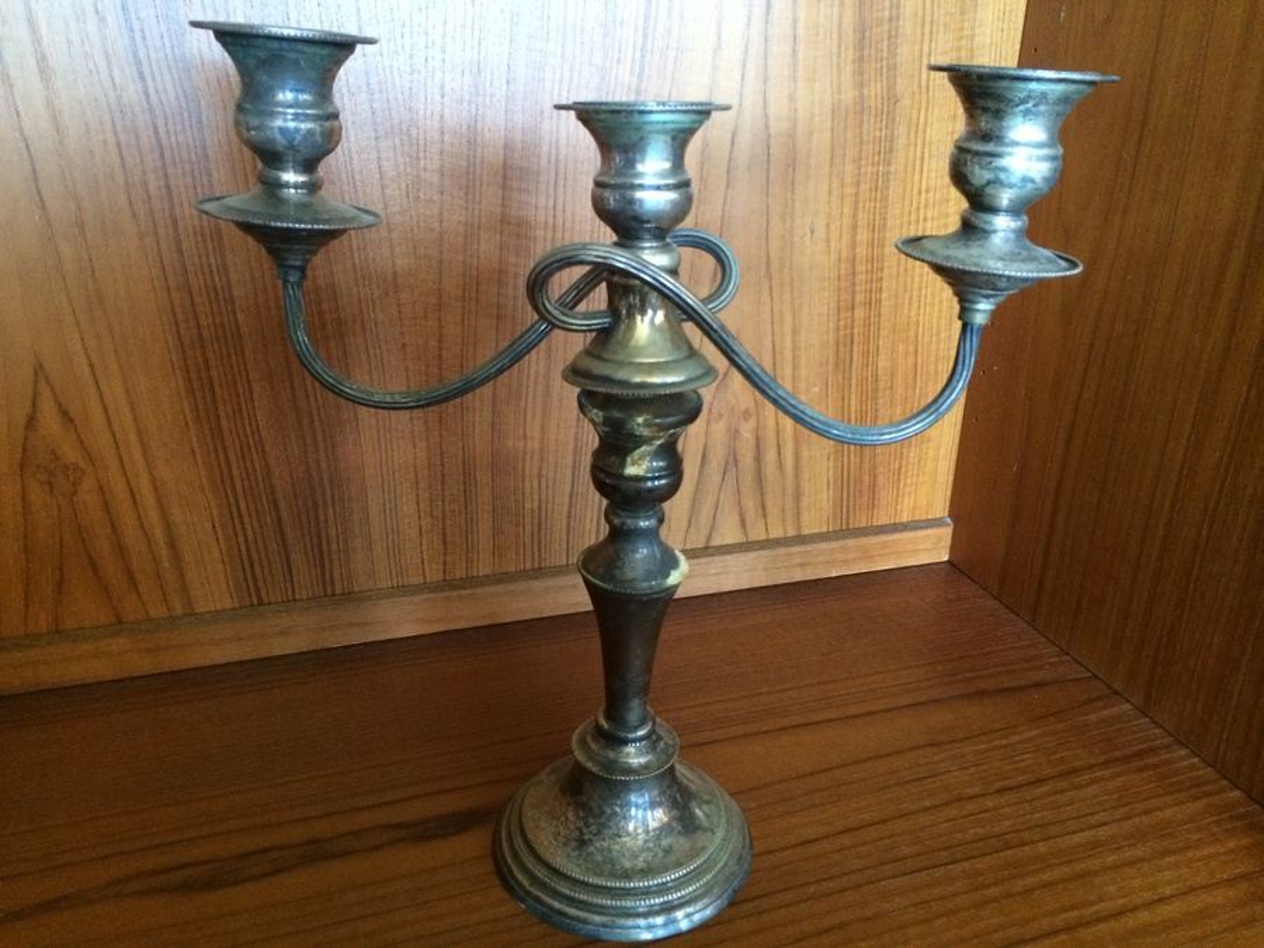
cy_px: 474
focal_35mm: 30
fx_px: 1095
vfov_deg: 46.8
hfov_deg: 60.0
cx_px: 632
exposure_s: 1/30
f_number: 2.2
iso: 320
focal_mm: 4.12
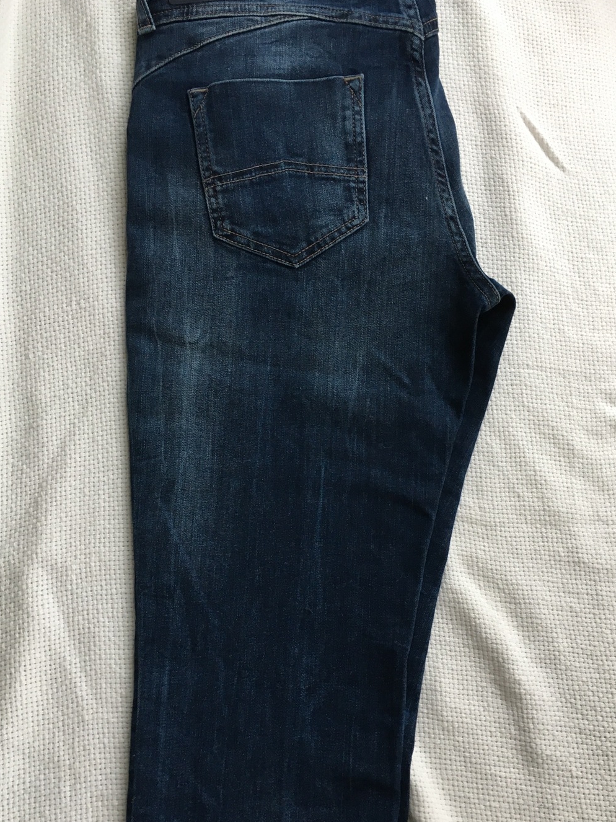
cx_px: 310
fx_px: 831
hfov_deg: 40.7
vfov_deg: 52.5
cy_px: 469
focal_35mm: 35
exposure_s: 1/33
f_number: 2.2
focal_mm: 4.15
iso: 100
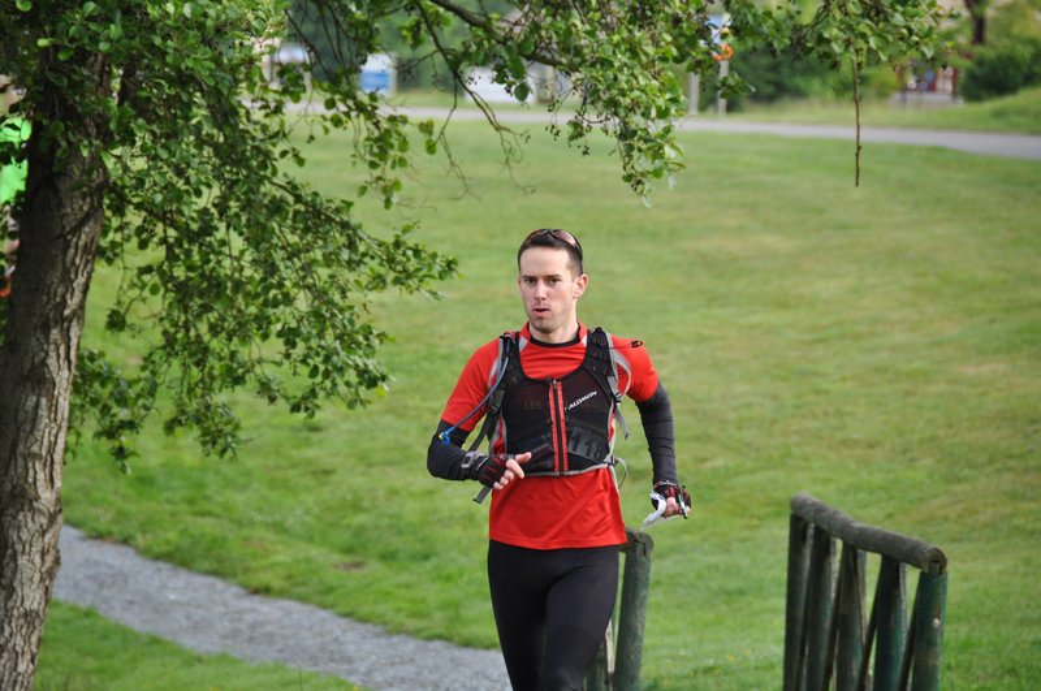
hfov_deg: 8.1
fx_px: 7363
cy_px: 346
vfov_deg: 5.4
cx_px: 520
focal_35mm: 255
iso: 800
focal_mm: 170
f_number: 5.6
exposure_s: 1/640
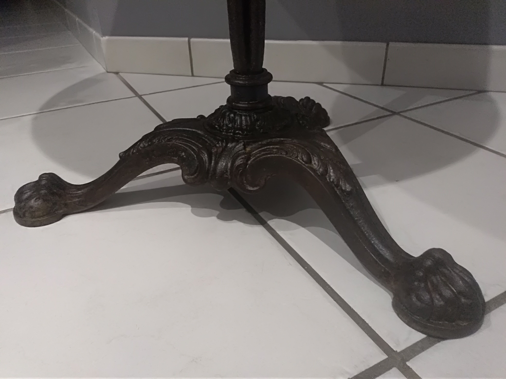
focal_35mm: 26
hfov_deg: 67.3
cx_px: 253
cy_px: 190
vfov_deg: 53.1
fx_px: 380
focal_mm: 3.54
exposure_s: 1/20
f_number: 2
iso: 754
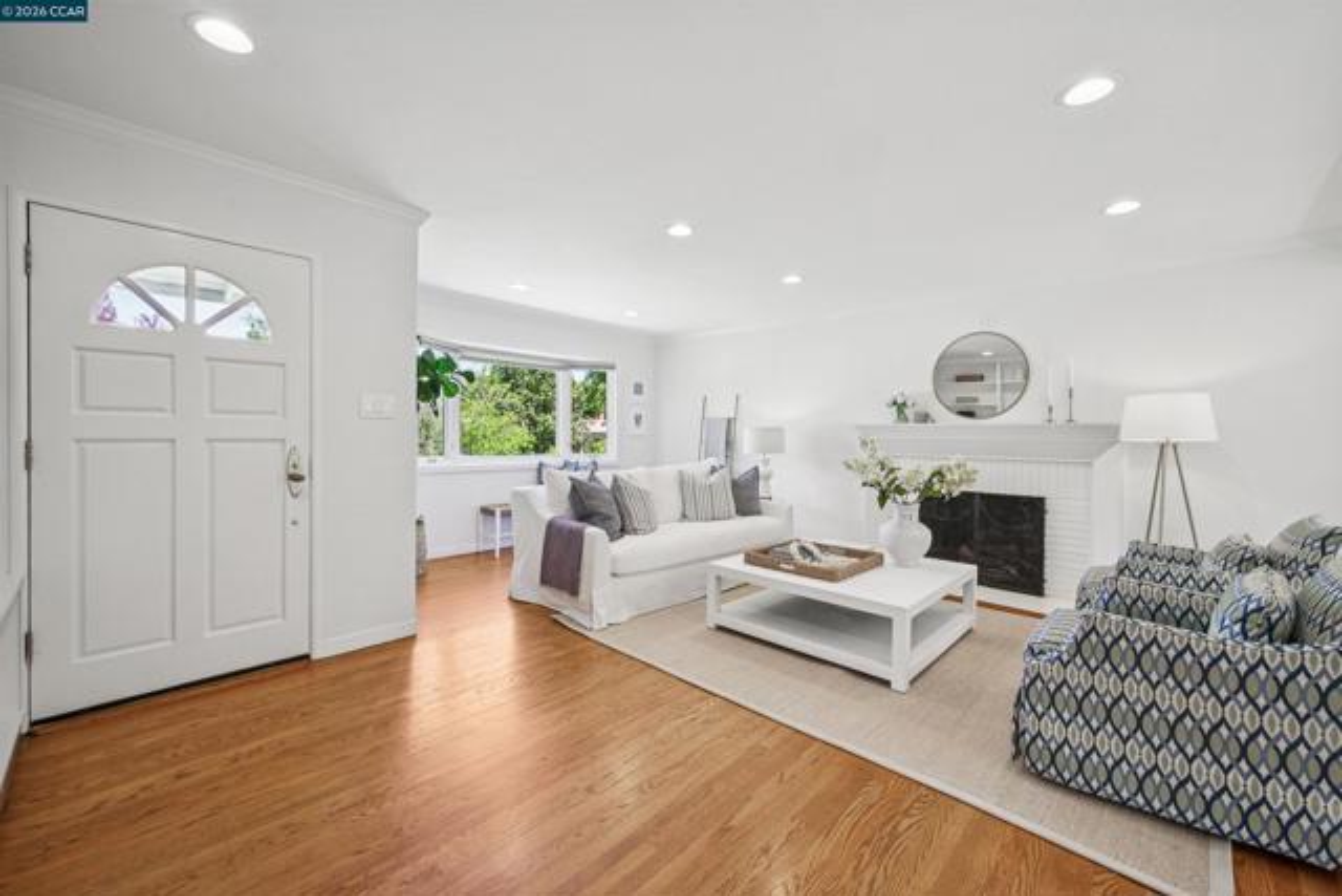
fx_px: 522
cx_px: 671
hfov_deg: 104.2
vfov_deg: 81.2
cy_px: 448
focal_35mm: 14
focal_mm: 14
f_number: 9
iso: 400
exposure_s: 1/40
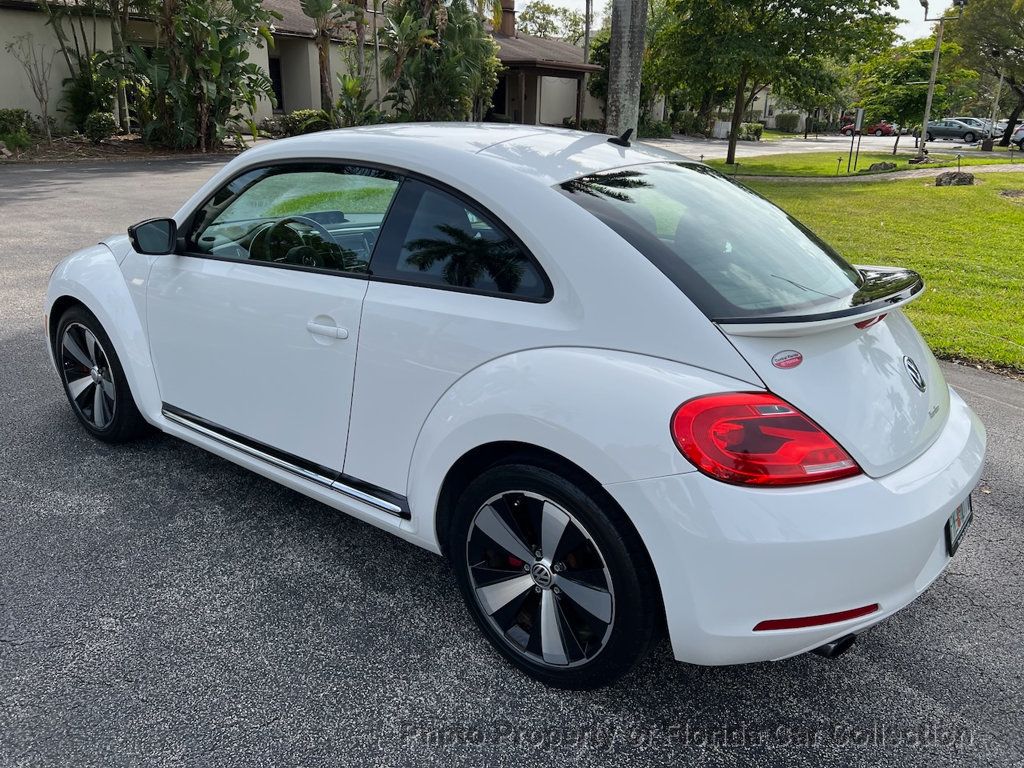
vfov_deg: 53.1
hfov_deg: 67.3
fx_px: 769
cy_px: 384
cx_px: 512
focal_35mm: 26
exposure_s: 1/2632
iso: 50
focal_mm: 5.7
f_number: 1.5
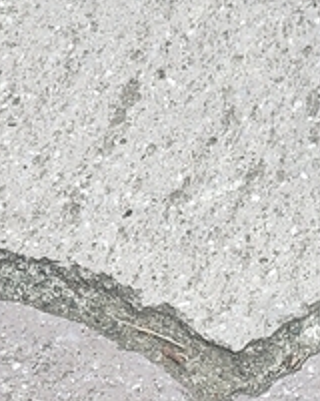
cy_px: 610
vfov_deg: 9.3
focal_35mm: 203
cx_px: 242
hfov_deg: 7.6
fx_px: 2403
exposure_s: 1/33
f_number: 2.4
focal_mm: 6
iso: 160
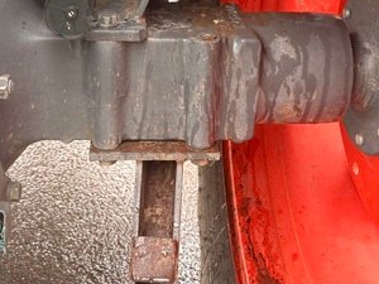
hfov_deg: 36.7
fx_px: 569
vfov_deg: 27.2
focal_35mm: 52
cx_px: 159
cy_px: 35
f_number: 1.78
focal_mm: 6.76
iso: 200
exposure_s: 1/60
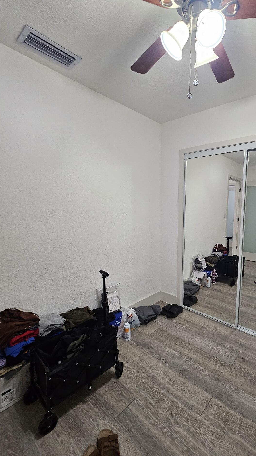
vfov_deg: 103.0
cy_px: 228
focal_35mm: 15
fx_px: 181
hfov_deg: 68.2
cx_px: 174
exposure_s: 1/60
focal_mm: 2.2
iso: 400
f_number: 2.2
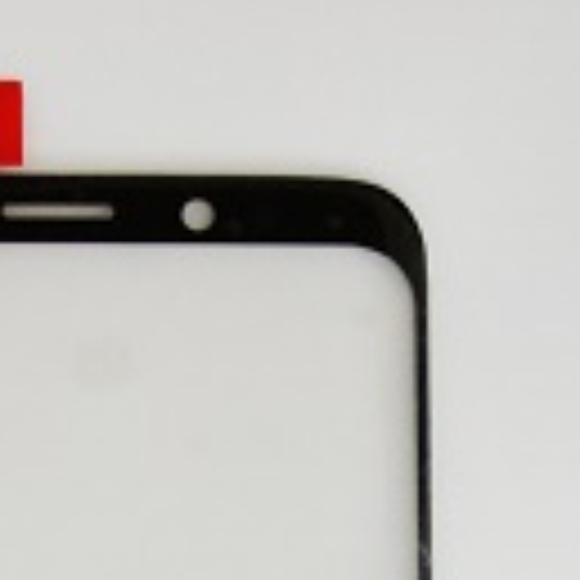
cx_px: 65
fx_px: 5384
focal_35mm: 284
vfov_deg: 6.1
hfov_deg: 6.2
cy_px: 976
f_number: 5.6
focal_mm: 50
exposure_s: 1/160
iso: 1600
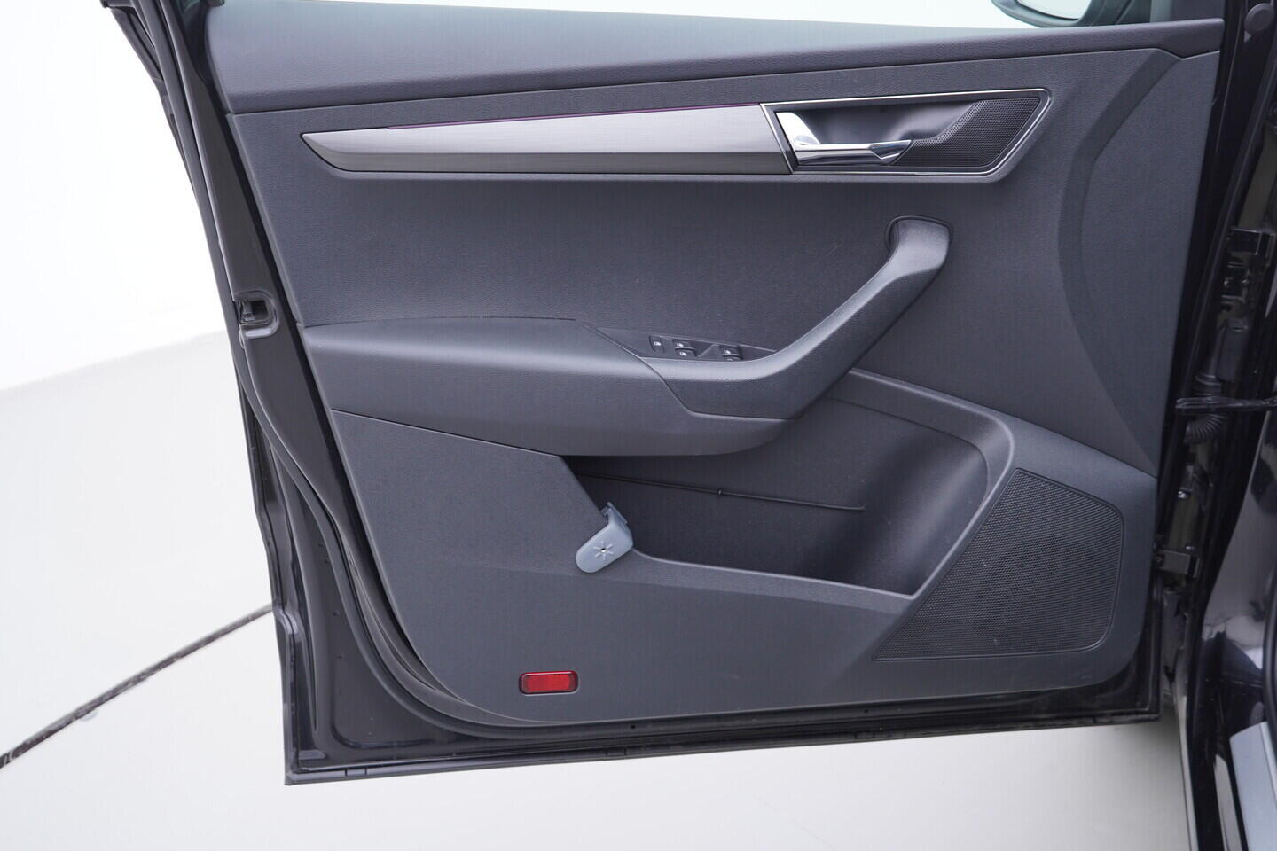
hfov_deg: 53.1
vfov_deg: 36.9
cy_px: 426
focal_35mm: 36
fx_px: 1277
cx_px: 638
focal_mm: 24
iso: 125
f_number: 2.8
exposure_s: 1/40
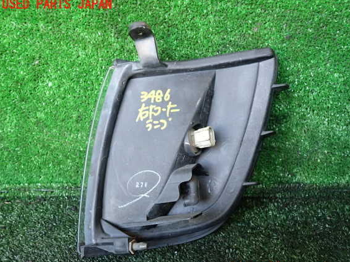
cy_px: 137
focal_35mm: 32
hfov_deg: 56.8
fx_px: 323
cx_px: 185
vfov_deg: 44.1
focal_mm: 5.4
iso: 250
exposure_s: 1/30
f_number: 2.3
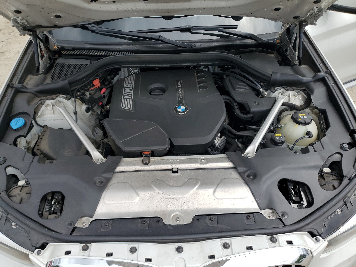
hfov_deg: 67.3
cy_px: 134
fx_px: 267
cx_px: 178
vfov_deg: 53.1
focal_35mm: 26
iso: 50
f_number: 1.5
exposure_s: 1/2500
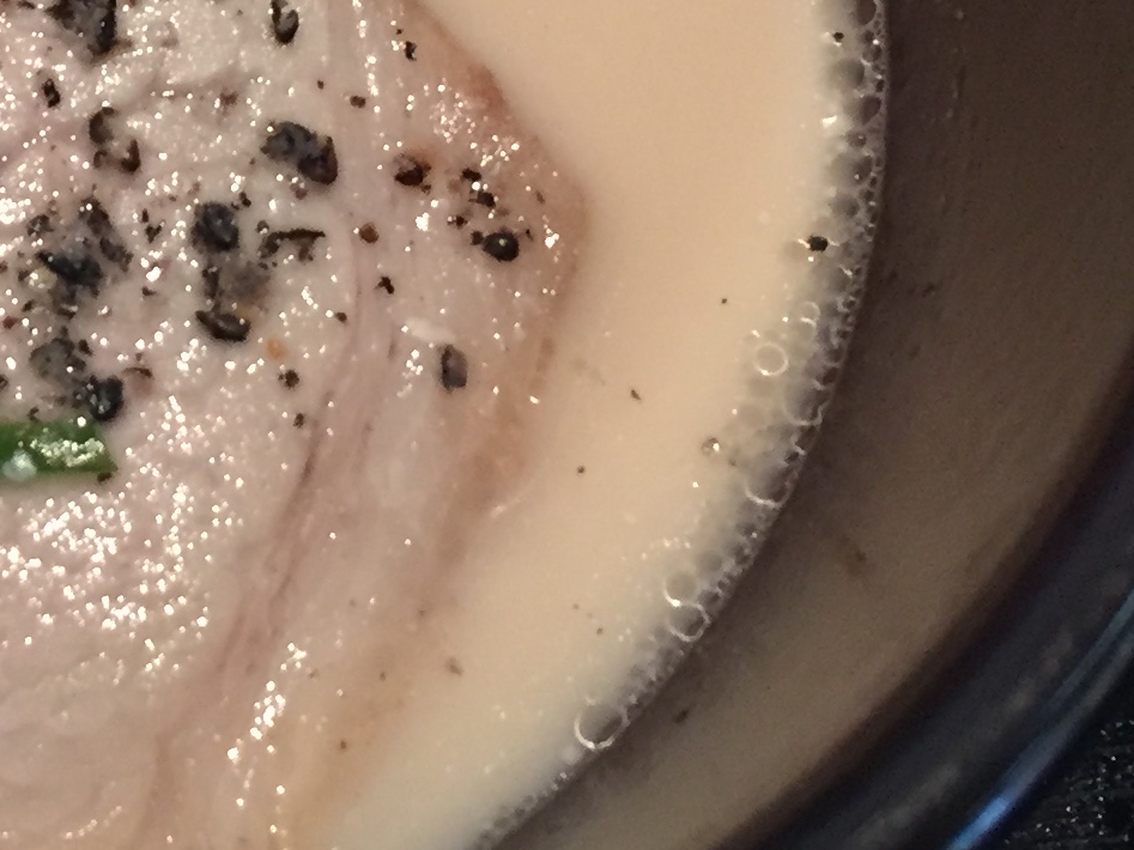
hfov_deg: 18.8
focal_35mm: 100
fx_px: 3276
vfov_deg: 14.5
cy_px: -10
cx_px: -139
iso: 200
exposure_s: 1/30
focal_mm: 4.15
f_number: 2.2
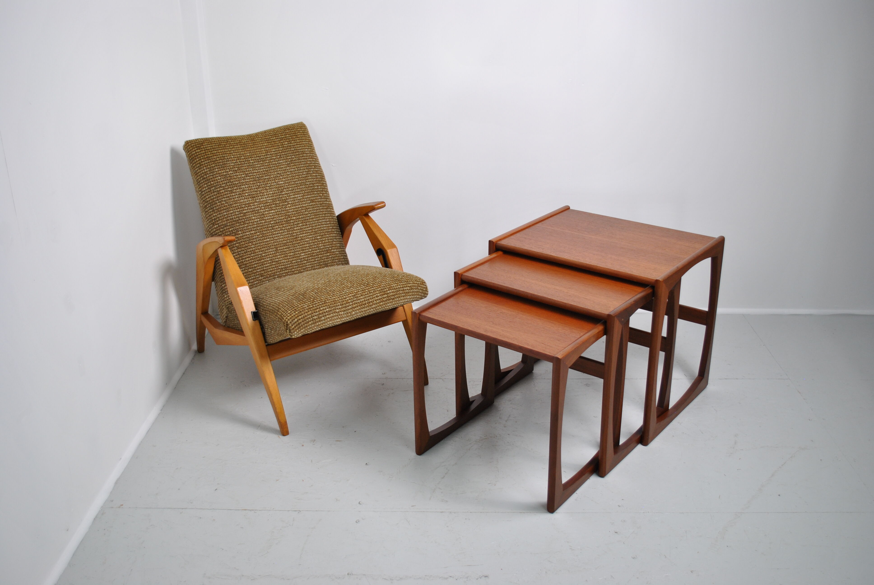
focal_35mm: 36
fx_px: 875
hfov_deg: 53.1
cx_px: 437
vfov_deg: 37.0
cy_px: 292
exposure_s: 1/30
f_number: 4
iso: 220
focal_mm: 24
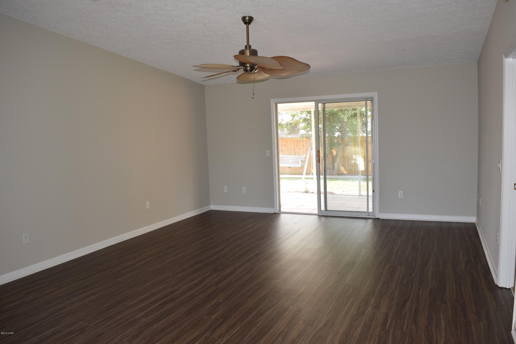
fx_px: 387
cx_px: 258
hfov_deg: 67.4
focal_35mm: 27
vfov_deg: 47.9
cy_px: 172
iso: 640
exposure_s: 1/125
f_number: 5.6
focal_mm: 18
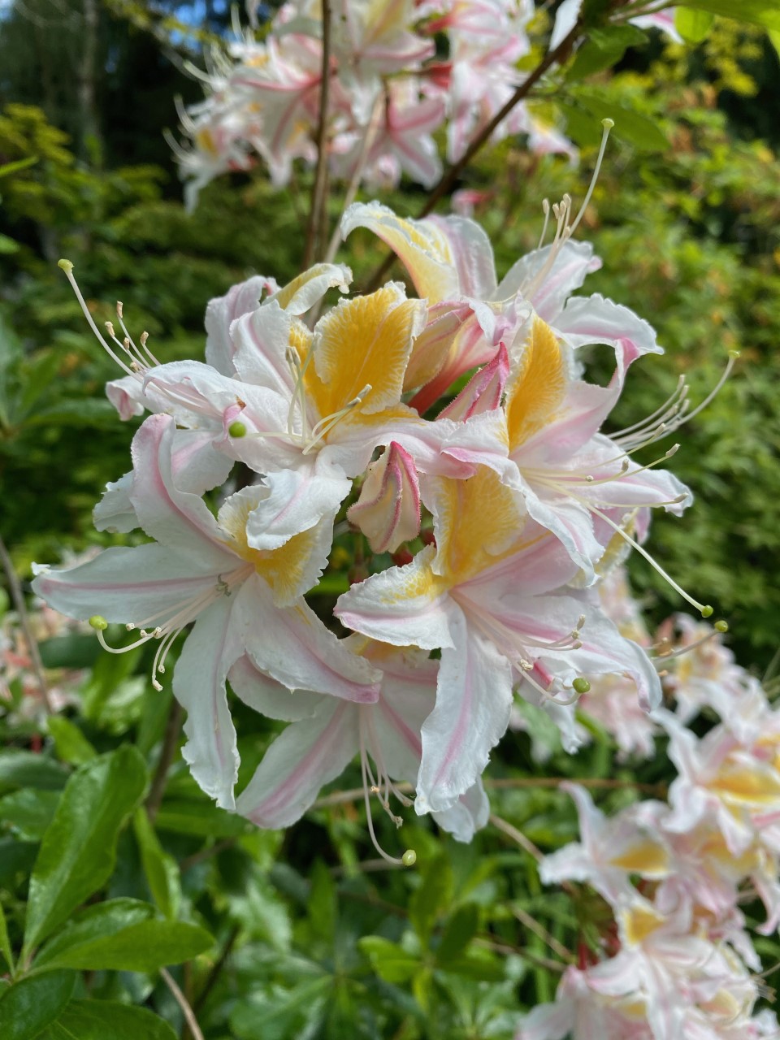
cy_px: 520
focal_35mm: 26
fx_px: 781
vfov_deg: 67.3
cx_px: 390
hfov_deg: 53.1
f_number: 1.8
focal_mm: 4.25
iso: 32
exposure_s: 1/934
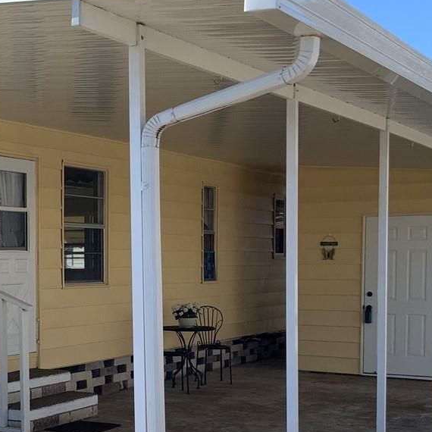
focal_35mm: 72
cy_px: 314
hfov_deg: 23.3
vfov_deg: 23.8
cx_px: 38
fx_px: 1017
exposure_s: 1/1577
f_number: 1.8
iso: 16
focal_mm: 3
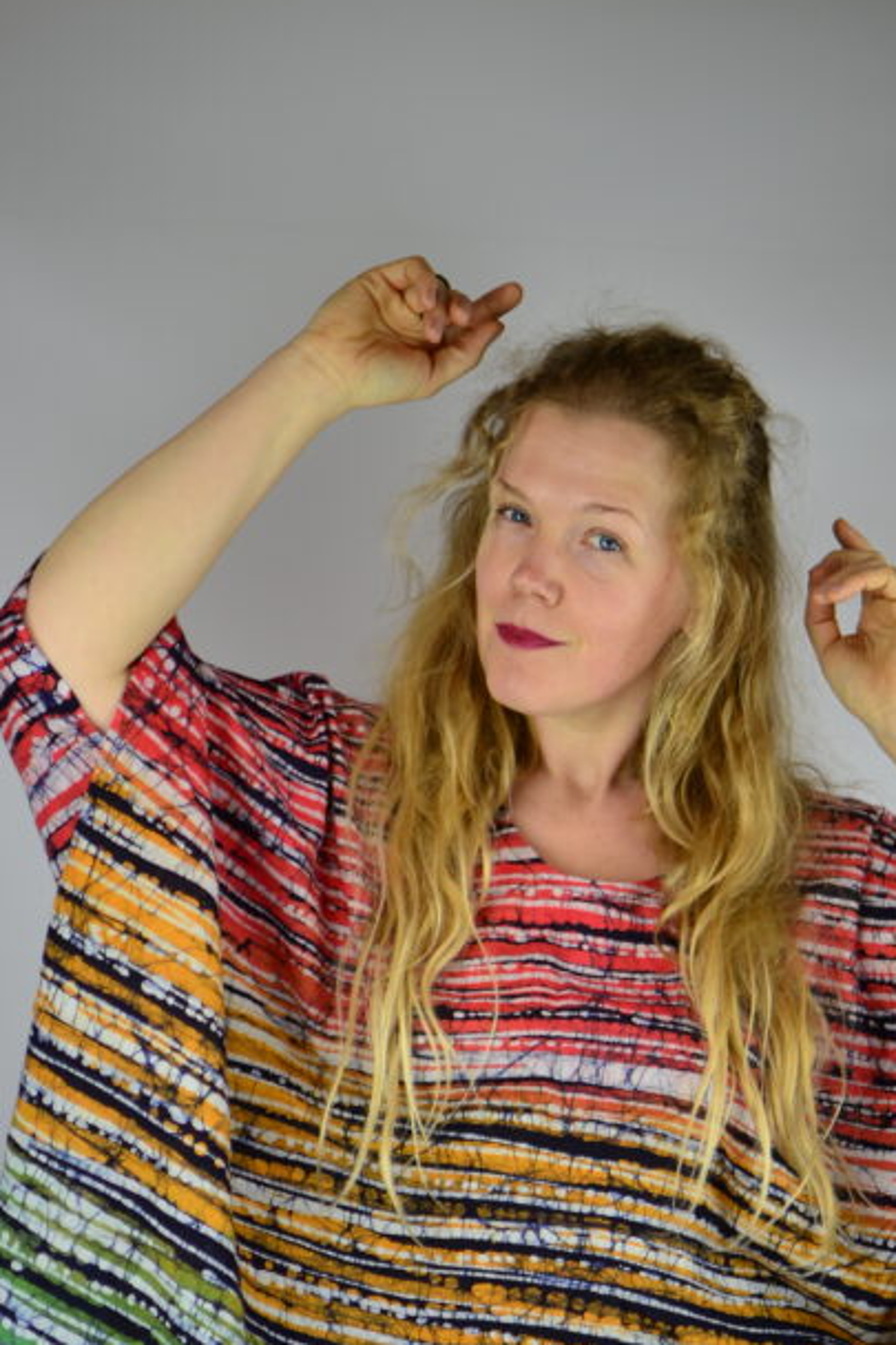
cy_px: 984
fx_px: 2904
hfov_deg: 17.5
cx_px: 611
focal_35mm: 78
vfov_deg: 25.8
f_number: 1.8
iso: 100
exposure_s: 1/125
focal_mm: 35
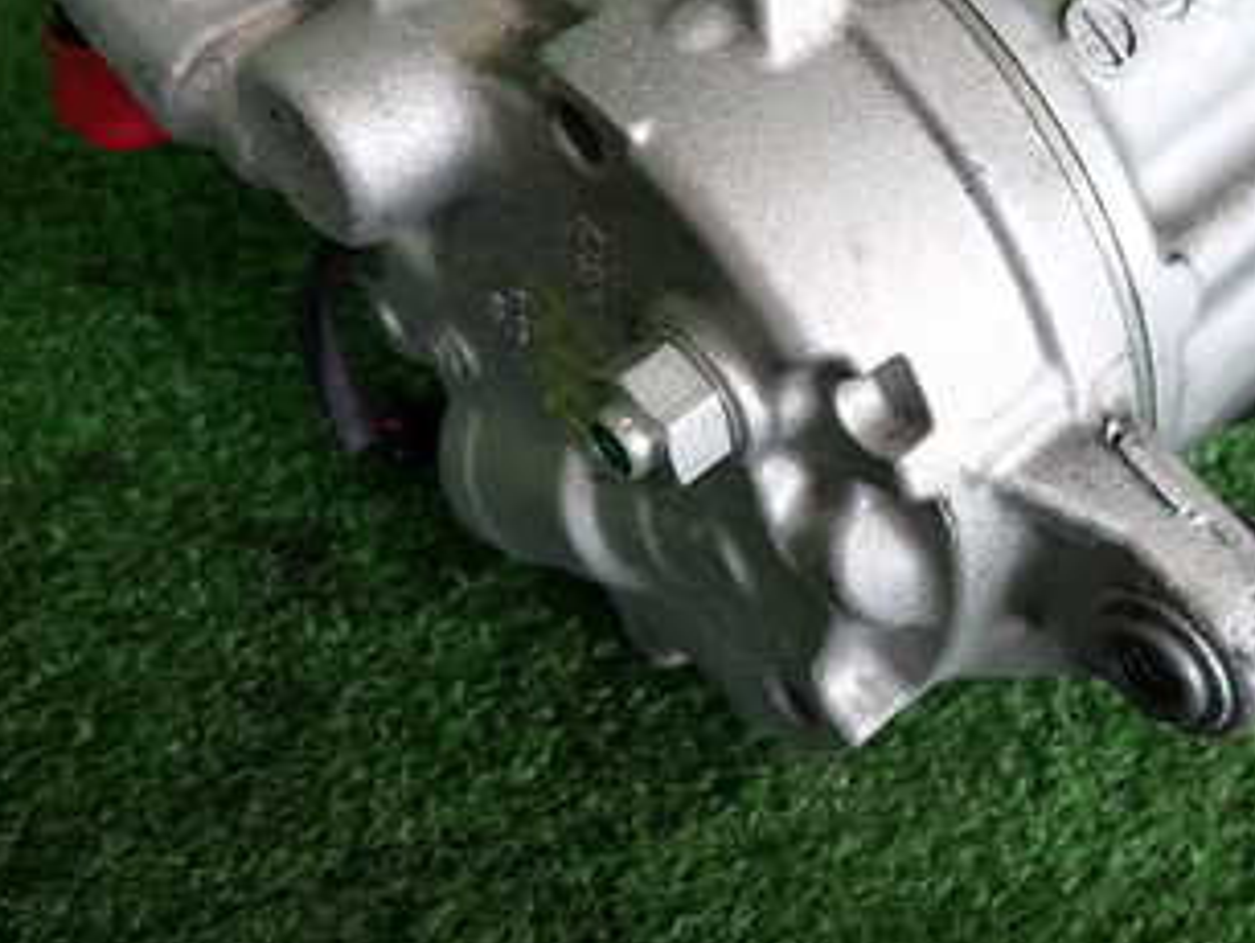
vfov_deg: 29.2
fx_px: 1778
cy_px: 226
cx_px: 943
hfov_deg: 37.9
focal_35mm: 49
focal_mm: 4.5
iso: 160
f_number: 2
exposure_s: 1/60
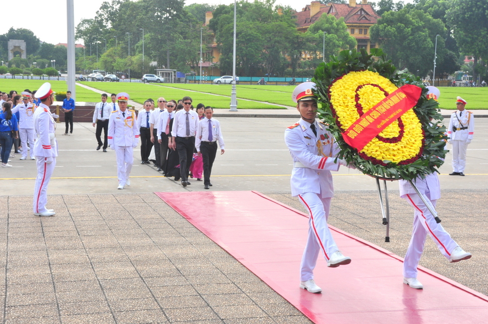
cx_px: 243
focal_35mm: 66
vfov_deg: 20.6
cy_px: 168
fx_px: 894
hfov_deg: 30.5
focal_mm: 42
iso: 250
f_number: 14
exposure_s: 1/125
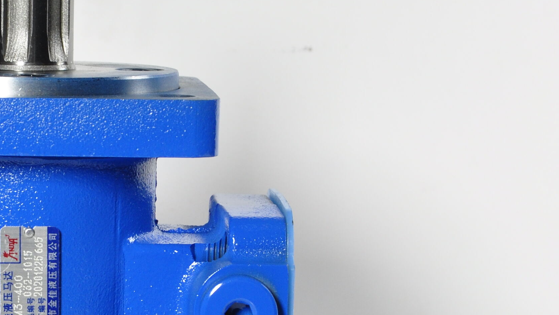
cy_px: 358
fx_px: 2688
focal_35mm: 181
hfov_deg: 11.8
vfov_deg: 6.7
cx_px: 13
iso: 400
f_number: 10
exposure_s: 1/160
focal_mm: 45
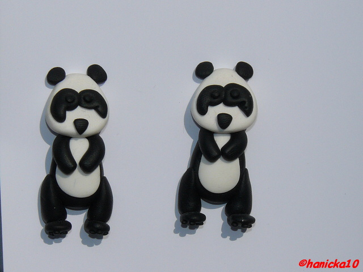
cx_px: 182
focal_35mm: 195
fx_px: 2045
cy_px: 136
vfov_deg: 7.6
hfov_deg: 10.1
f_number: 8
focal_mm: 21.6
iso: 100
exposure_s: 1/1300
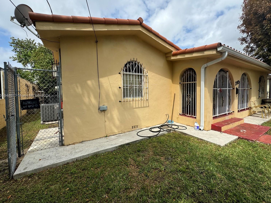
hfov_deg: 98.2
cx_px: 137
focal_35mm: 15
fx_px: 117
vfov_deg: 81.7
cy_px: 96
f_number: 2.2
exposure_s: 1/2146
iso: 50
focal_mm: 2.22
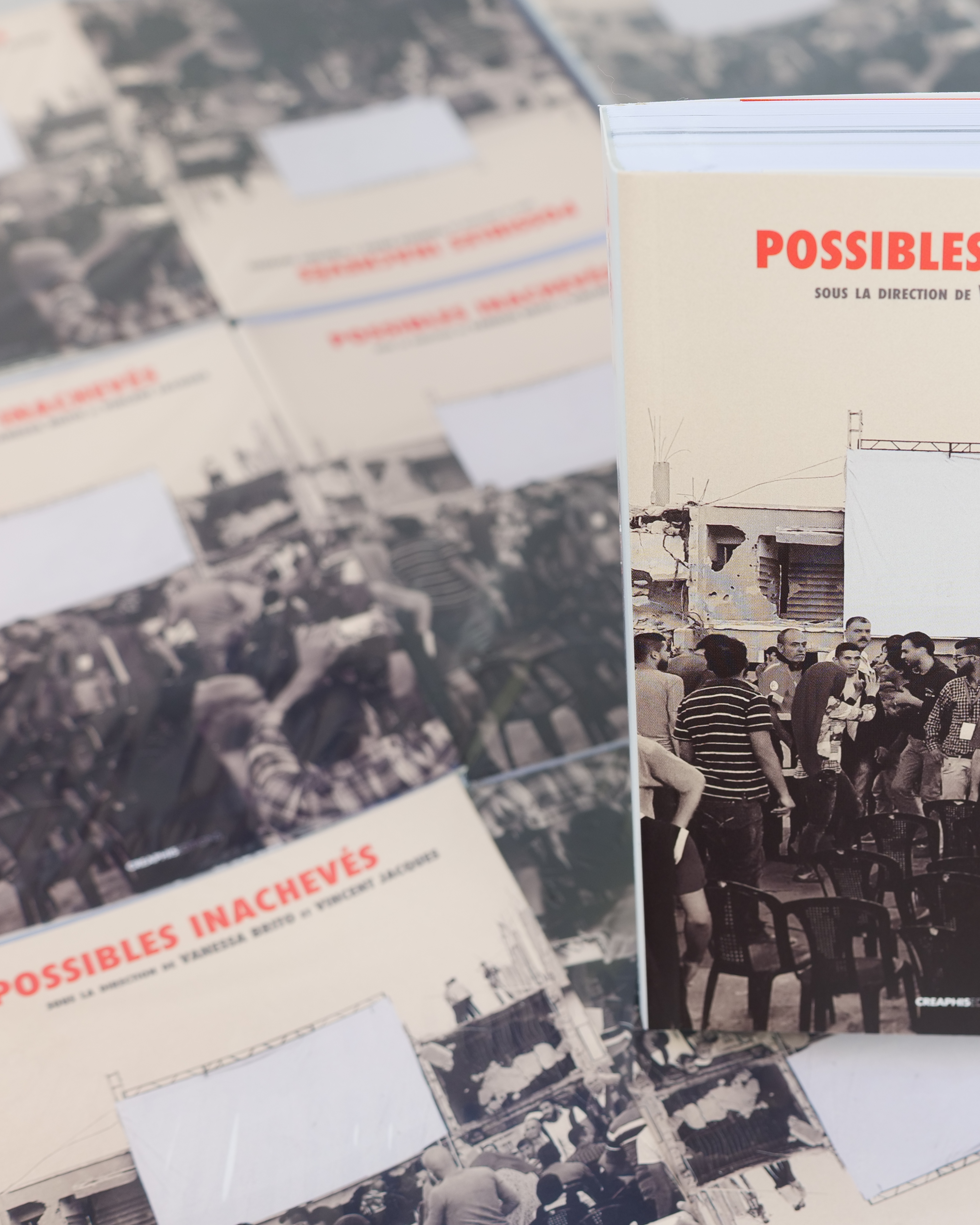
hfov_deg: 23.2
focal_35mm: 64
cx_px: 900
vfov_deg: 29.6
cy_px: 612
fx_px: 2320
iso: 200
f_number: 6.3
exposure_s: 1/60
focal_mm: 45
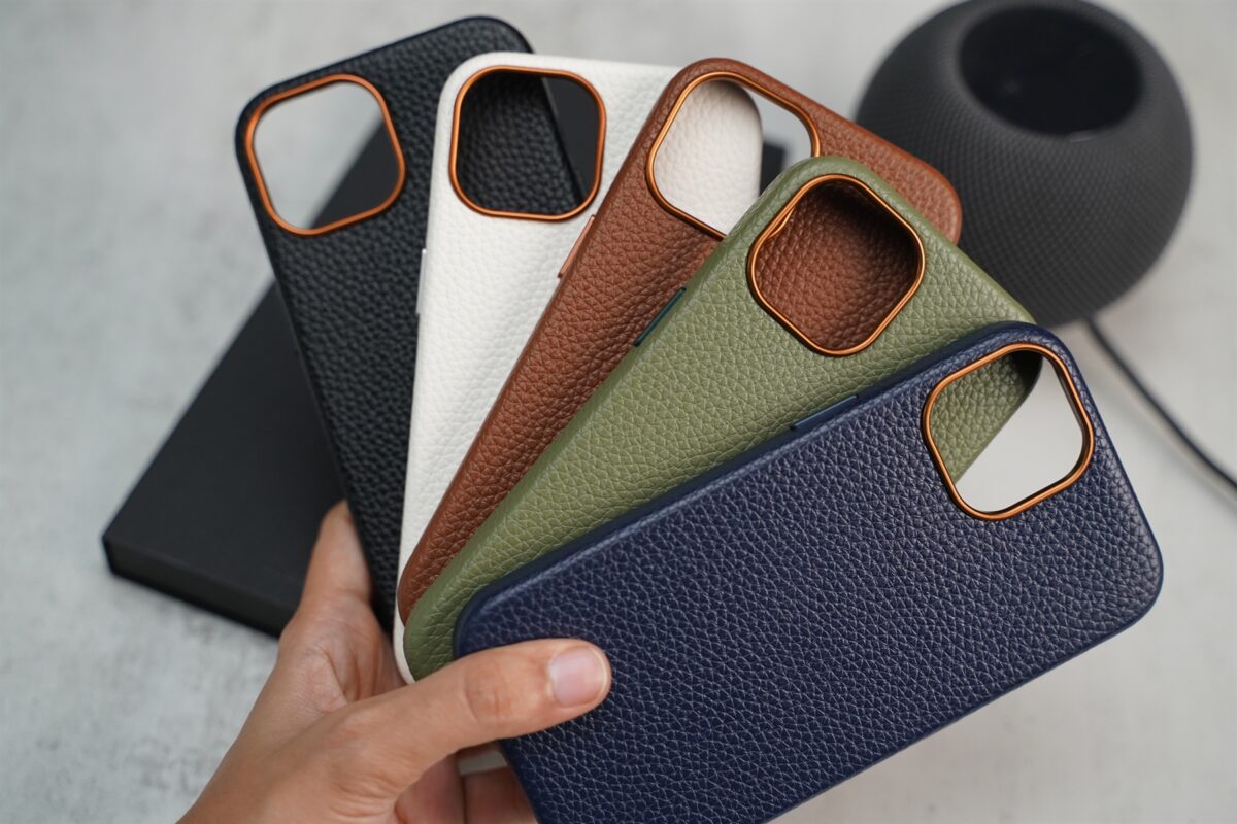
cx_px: 618
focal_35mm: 56
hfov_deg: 35.6
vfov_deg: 24.2
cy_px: 412
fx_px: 1924
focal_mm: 56
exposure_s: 1/160
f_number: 3.5
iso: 1600
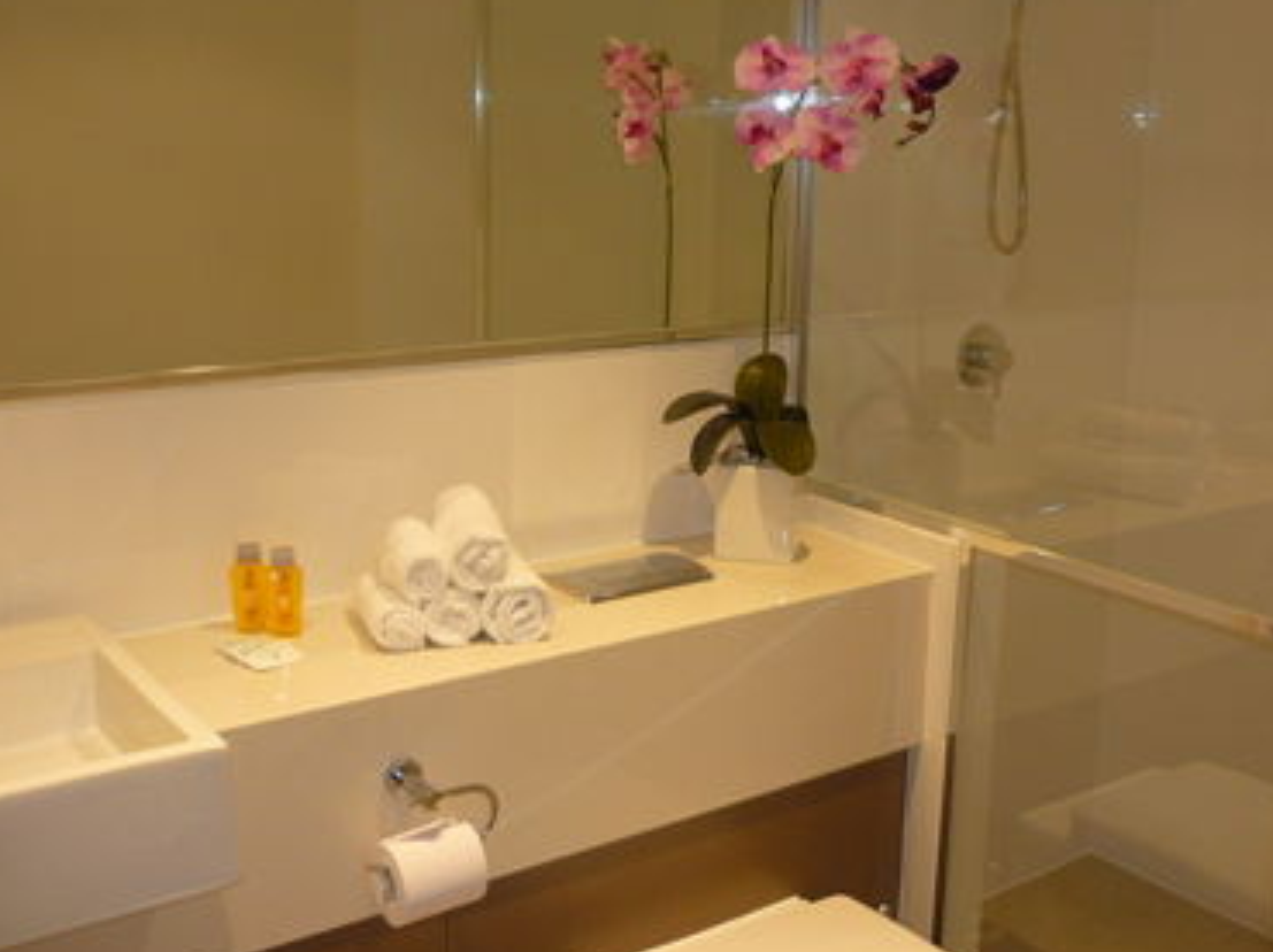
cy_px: 447
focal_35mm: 40
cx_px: 678
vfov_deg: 35.9
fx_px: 1470
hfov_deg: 46.8
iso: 100
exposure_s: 1/30
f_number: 2.8
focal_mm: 5.5
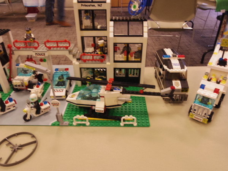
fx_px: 178
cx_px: 114
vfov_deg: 51.4
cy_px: 86
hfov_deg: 65.3
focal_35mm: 27
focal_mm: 5
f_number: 4.5
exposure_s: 1/50
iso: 500
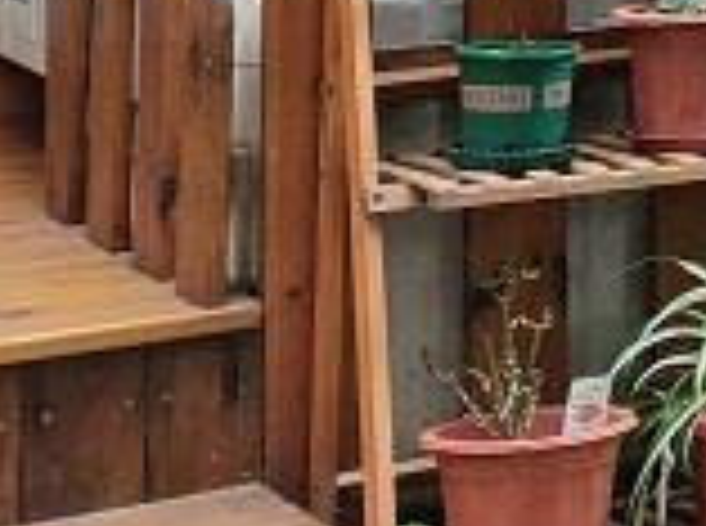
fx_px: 2808
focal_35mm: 138
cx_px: 1794
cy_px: -445
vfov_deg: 10.1
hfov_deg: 11.4
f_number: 1.75
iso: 100
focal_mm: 4.75
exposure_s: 1/192
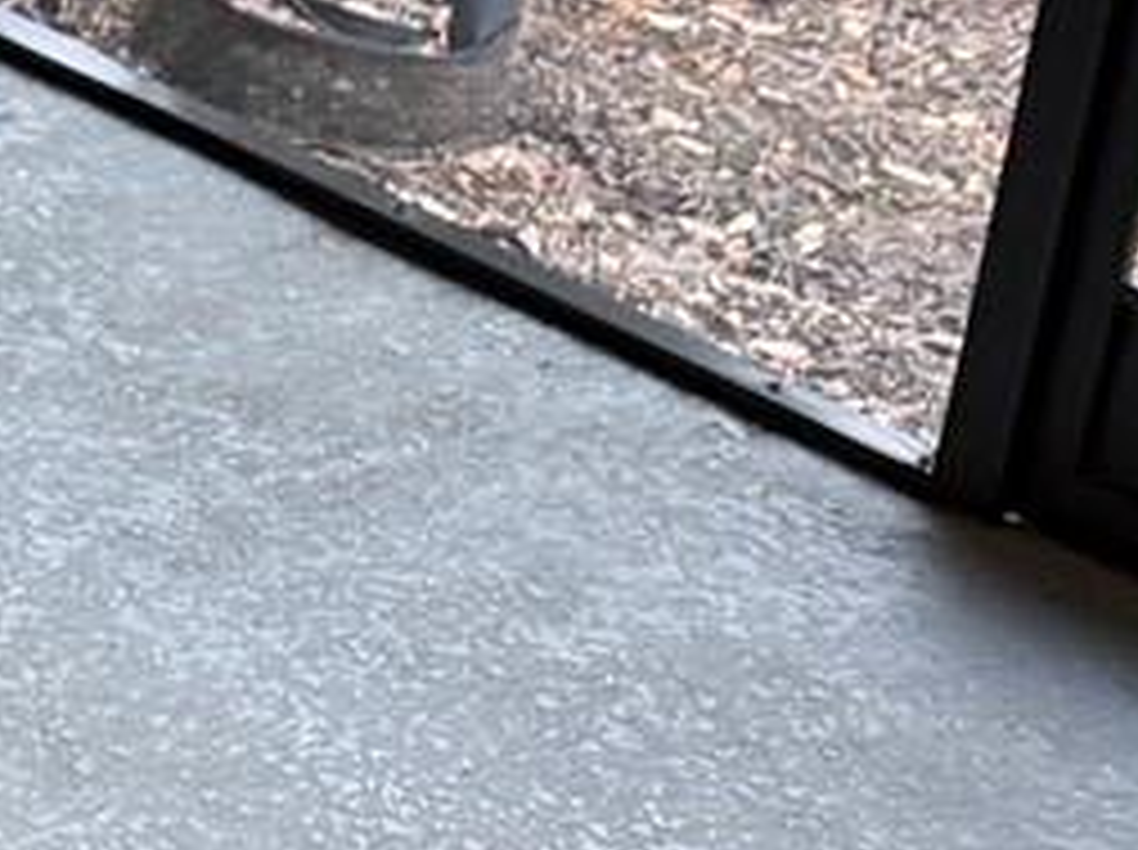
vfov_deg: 9.3
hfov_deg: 10.7
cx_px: -1768
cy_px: -688
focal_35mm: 152
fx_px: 4990
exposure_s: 1/60
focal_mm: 6.76
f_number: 1.78
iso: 200
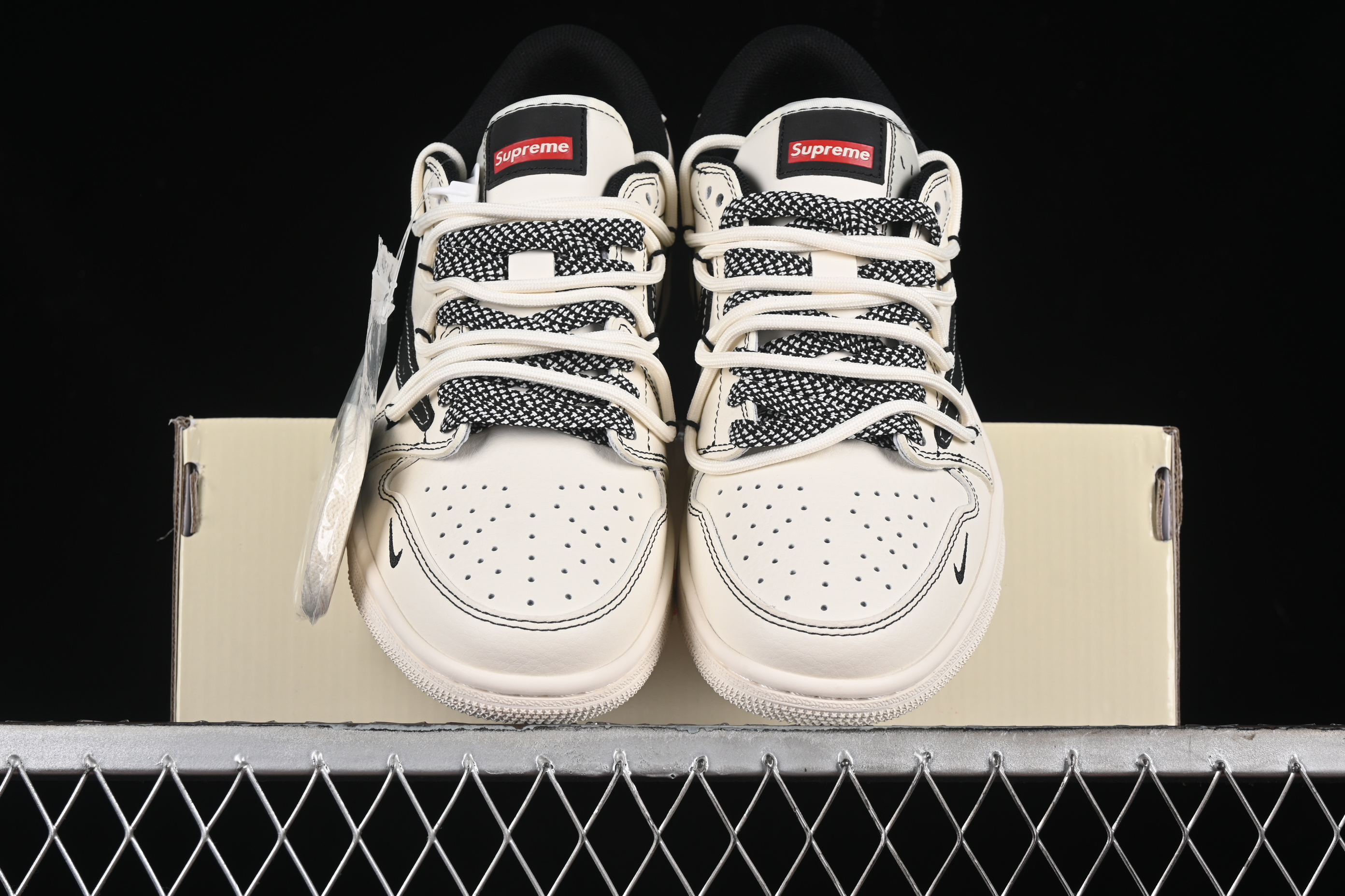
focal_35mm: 75
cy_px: 448
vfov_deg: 18.2
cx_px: 672
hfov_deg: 27.0
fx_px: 2802
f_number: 8
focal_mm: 50
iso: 160
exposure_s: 1/80
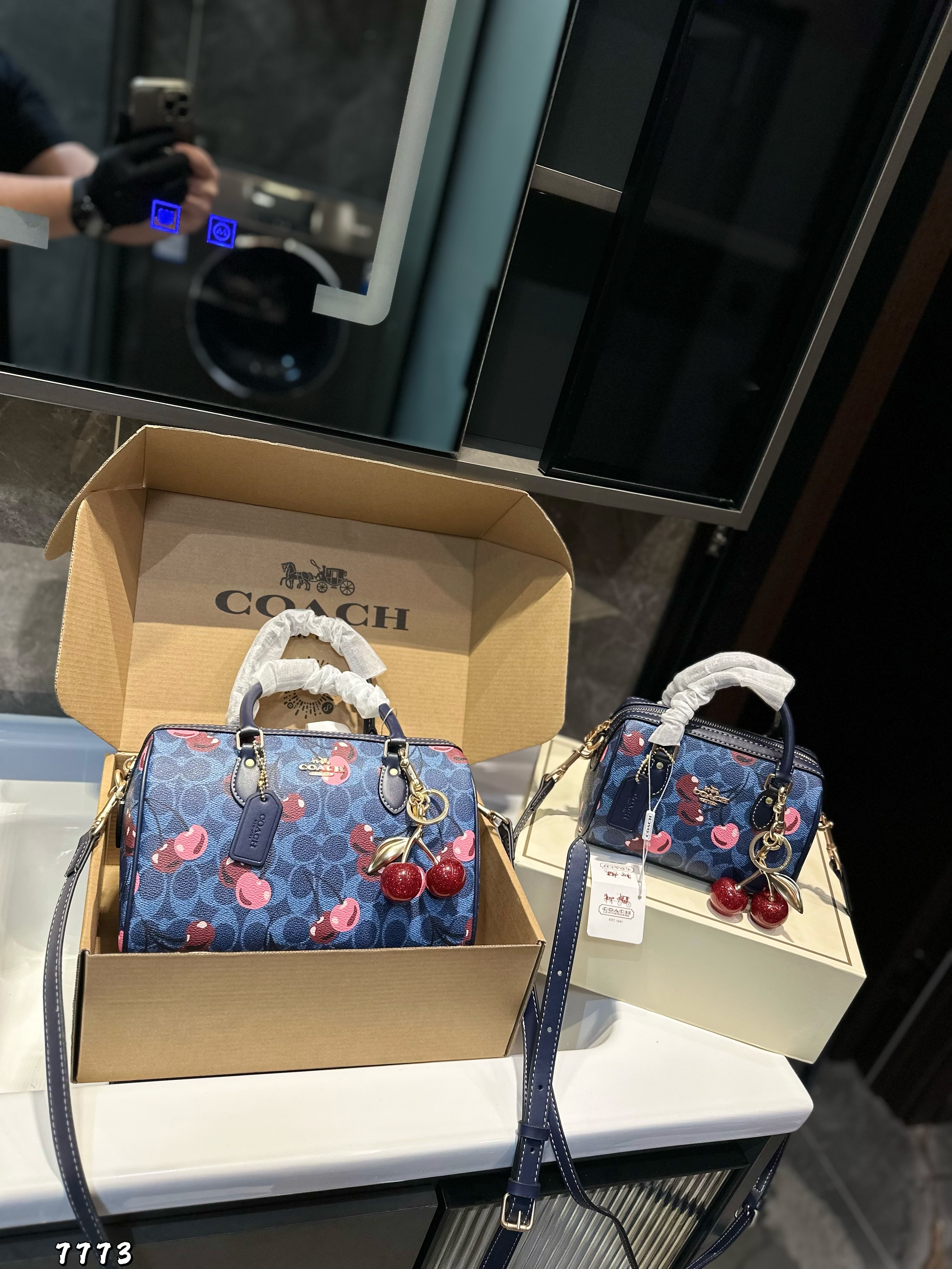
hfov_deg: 56.8
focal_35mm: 24
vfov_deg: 71.6
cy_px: 634
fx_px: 880
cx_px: 476
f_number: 1.78
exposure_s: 1/100
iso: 125
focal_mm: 6.86
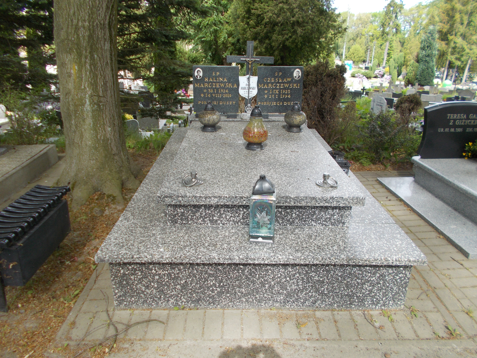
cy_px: 179
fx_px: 358
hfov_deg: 67.3
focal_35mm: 26
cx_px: 238
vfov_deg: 53.1
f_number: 3.2
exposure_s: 1/200
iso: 80
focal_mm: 4.6
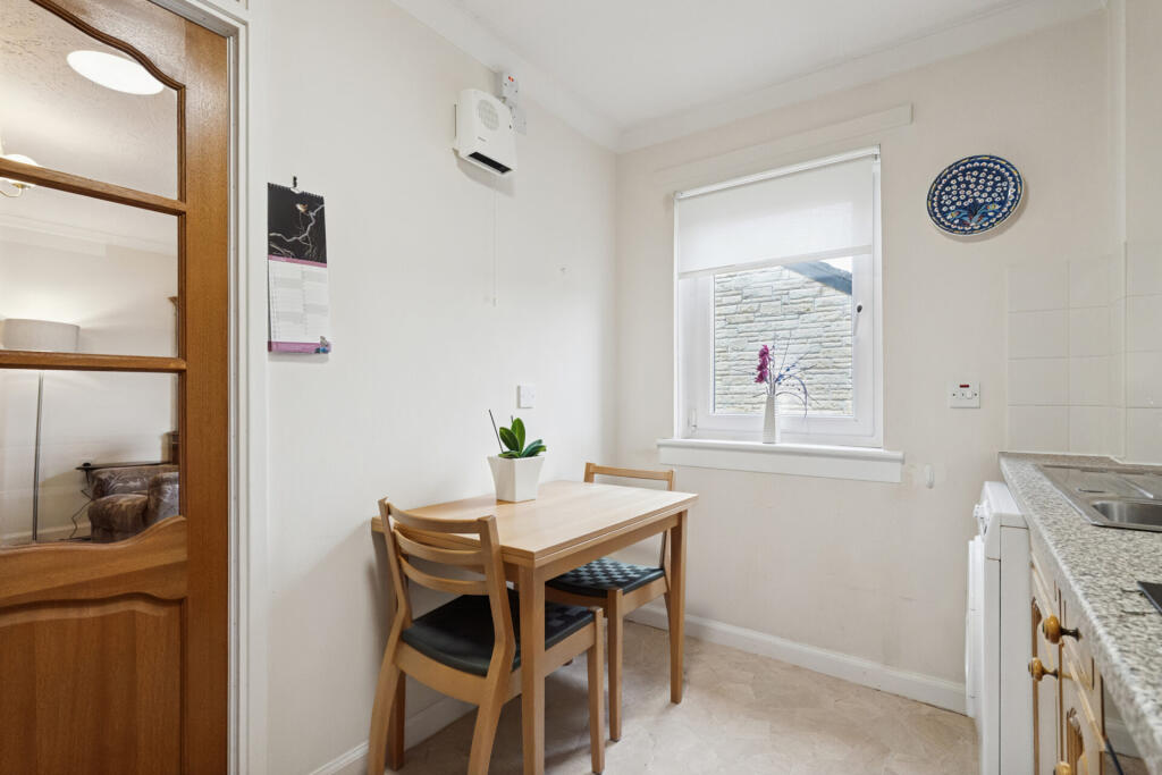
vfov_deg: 73.8
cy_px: 388
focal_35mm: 16
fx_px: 516
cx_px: 581
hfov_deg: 96.7
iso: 2500
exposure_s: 1/50
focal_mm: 16
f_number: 8
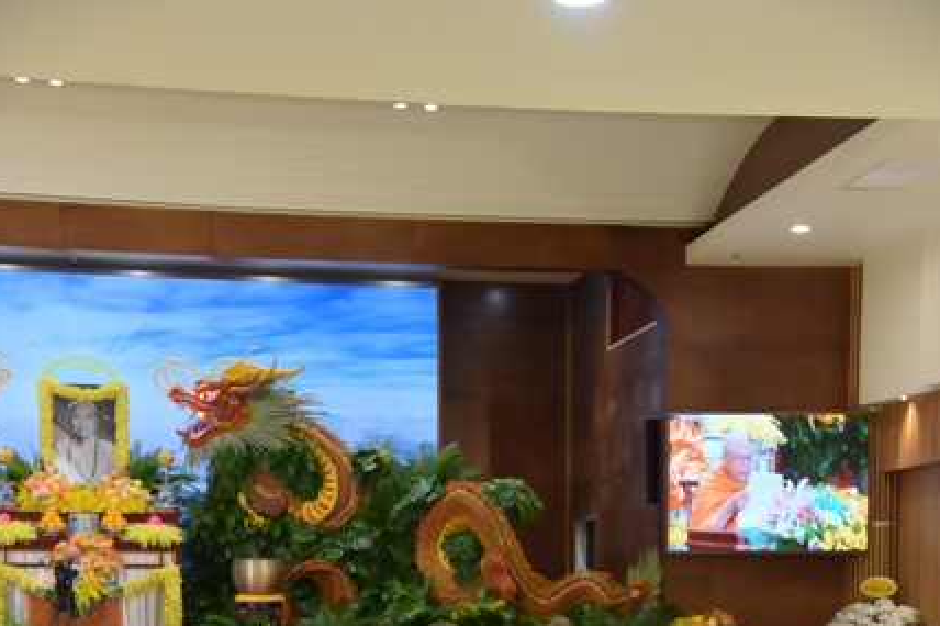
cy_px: 696
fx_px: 1984
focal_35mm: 76
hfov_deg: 26.7
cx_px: 466
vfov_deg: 17.3
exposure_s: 1/125
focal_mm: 50
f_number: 4.5
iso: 800
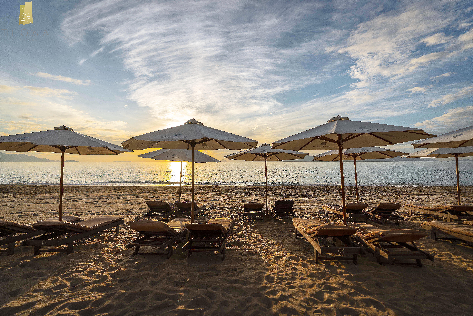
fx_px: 210
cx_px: 236
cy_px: 158
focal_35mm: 16
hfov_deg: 96.7
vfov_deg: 73.8
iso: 200
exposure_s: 1/2500
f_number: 2.8
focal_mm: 16
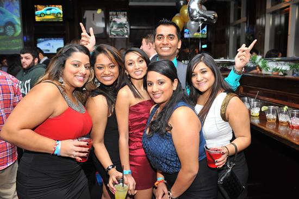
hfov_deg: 60.3
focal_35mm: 31
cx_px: 150
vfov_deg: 42.3
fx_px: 257
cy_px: 100
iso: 1000
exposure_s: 1/100
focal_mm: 31
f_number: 4.5
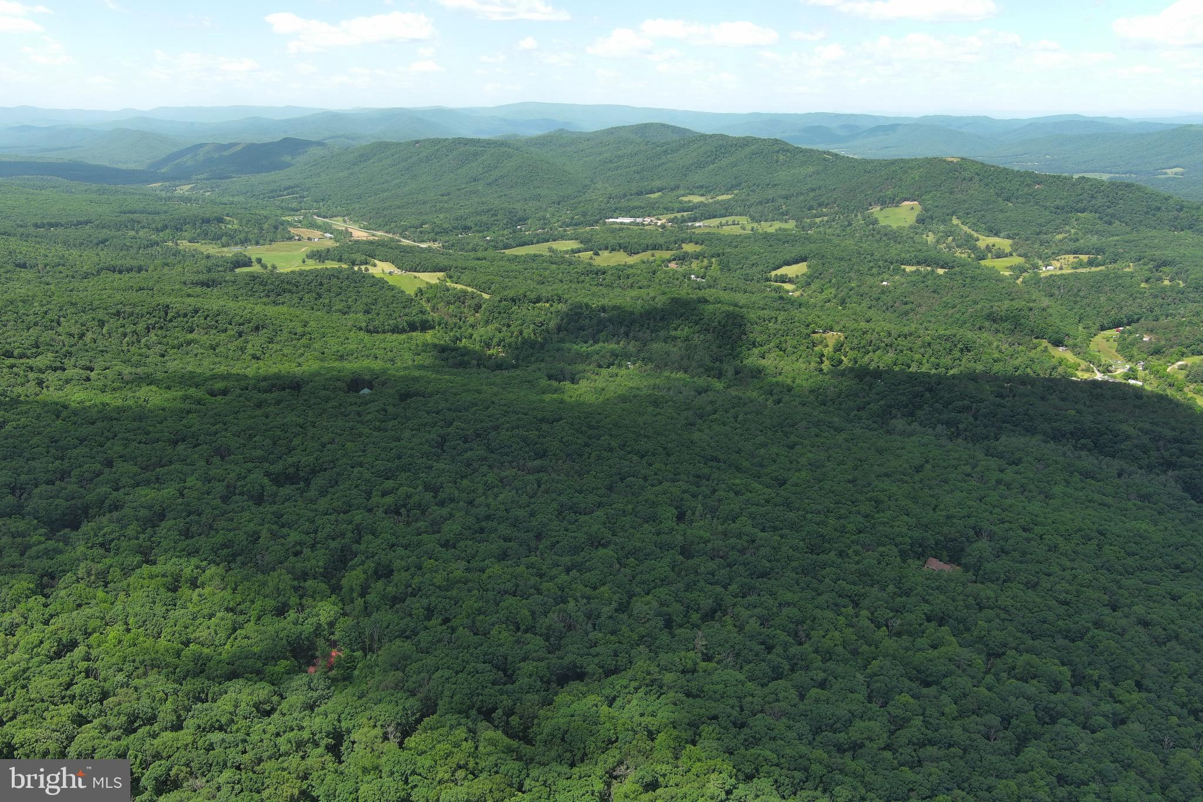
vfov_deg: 45.0
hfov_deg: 63.7
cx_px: 602
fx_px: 969
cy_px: 401
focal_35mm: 29
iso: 100
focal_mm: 10.57
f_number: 2.8
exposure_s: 1/693
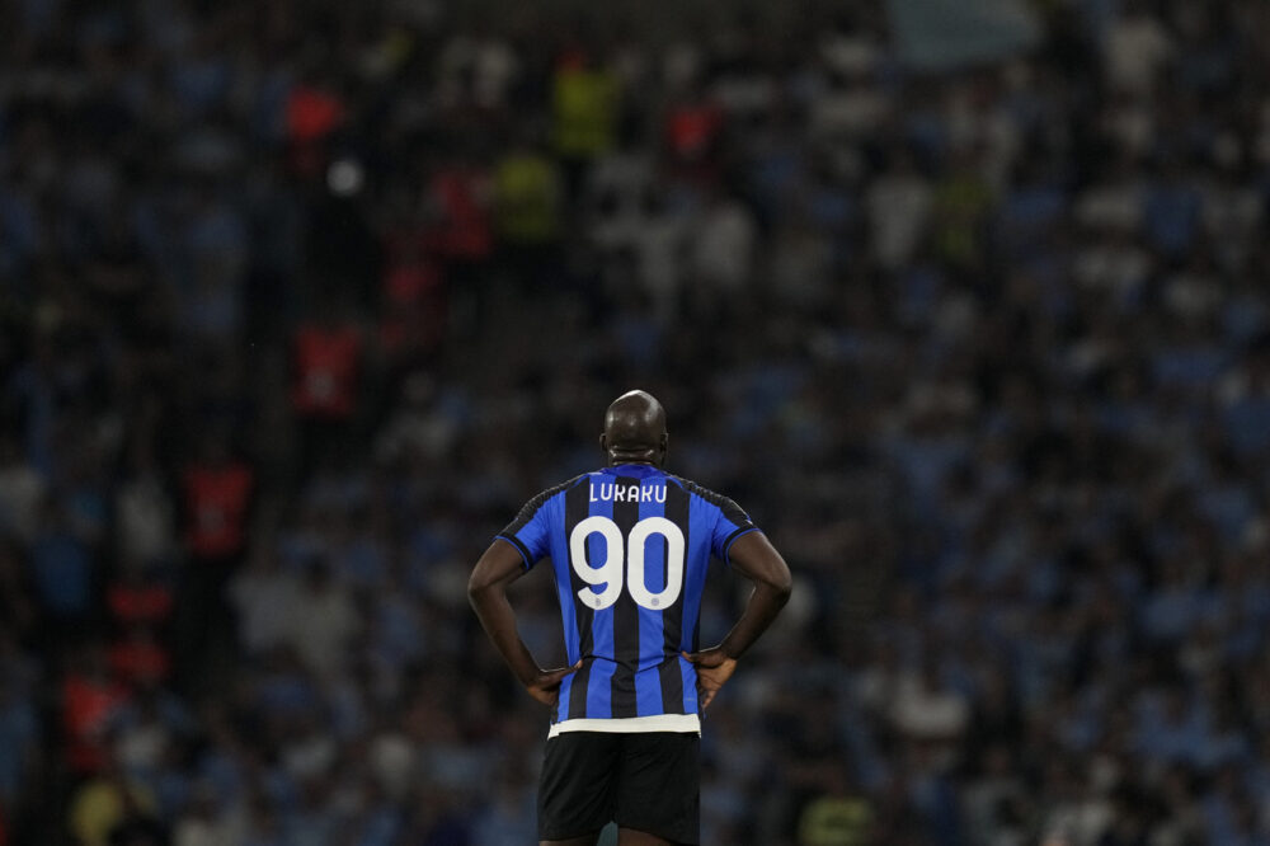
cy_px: 423
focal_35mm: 400
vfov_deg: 3.4
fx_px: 14106
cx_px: 635
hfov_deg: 5.2
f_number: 3.2
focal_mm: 400
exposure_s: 1/2000
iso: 2500
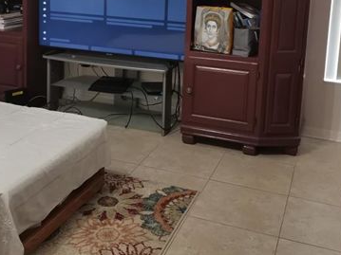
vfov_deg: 27.7
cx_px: 142
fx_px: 502
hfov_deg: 37.4
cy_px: 38
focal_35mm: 51
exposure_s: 1/40
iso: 500
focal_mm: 4.75
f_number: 1.8
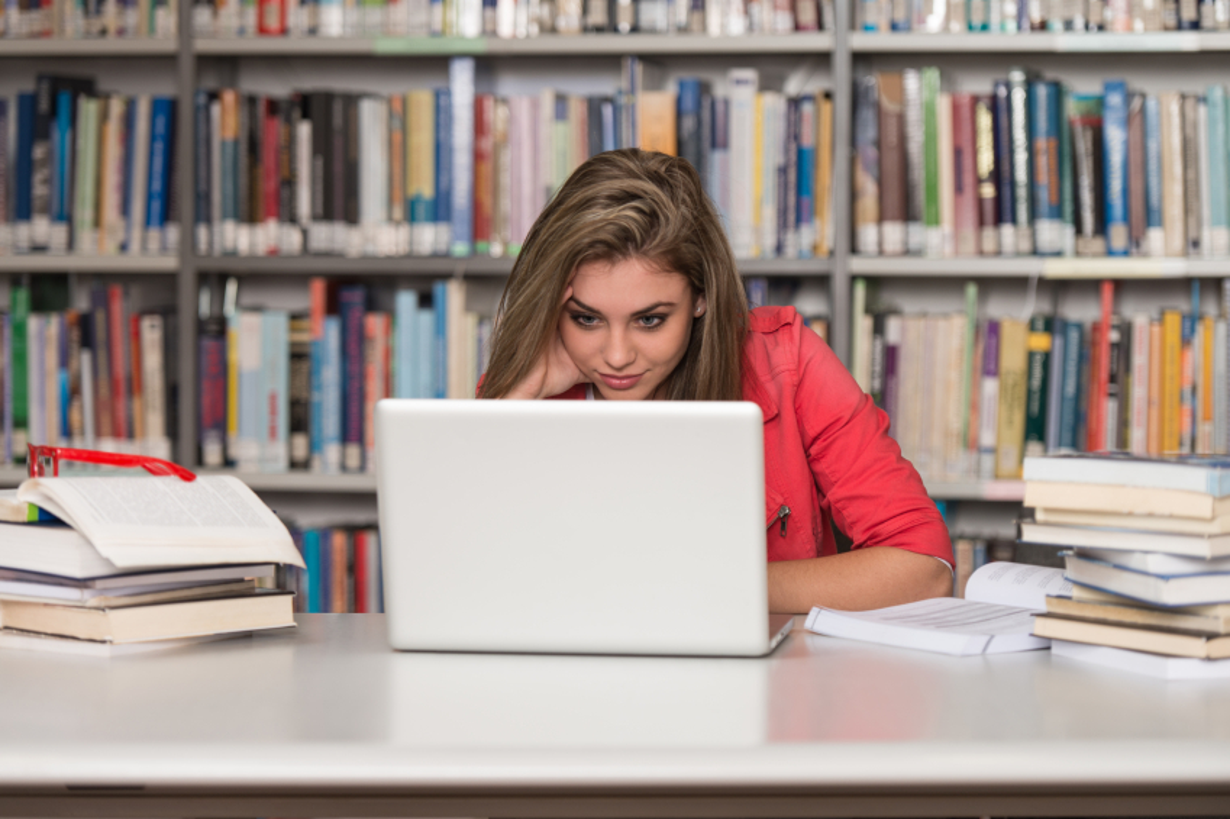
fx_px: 4166
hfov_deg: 16.8
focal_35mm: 122
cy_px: 410
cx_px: 615
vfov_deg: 11.2
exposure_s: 1/160
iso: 200
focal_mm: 122
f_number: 2.8
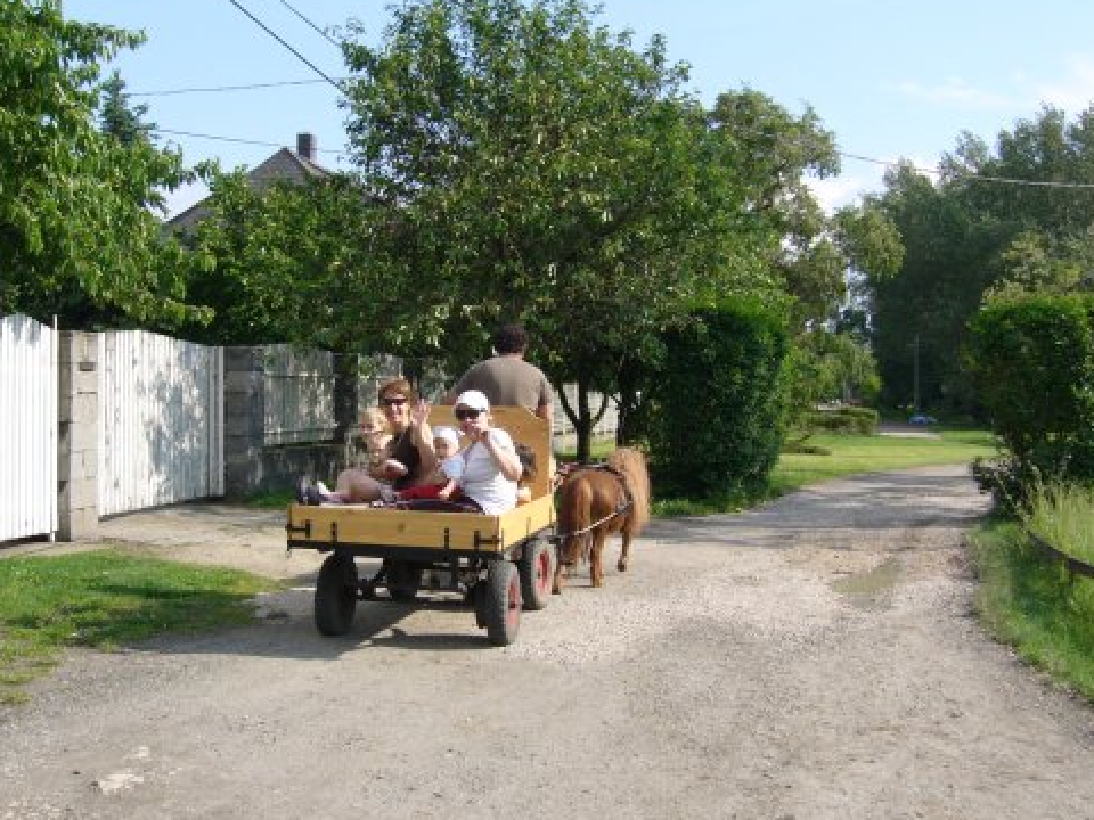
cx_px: 542
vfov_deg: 34.3
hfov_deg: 44.8
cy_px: 387
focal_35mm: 42
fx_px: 1327
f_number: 5.6
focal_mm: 5.8
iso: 64
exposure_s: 1/200
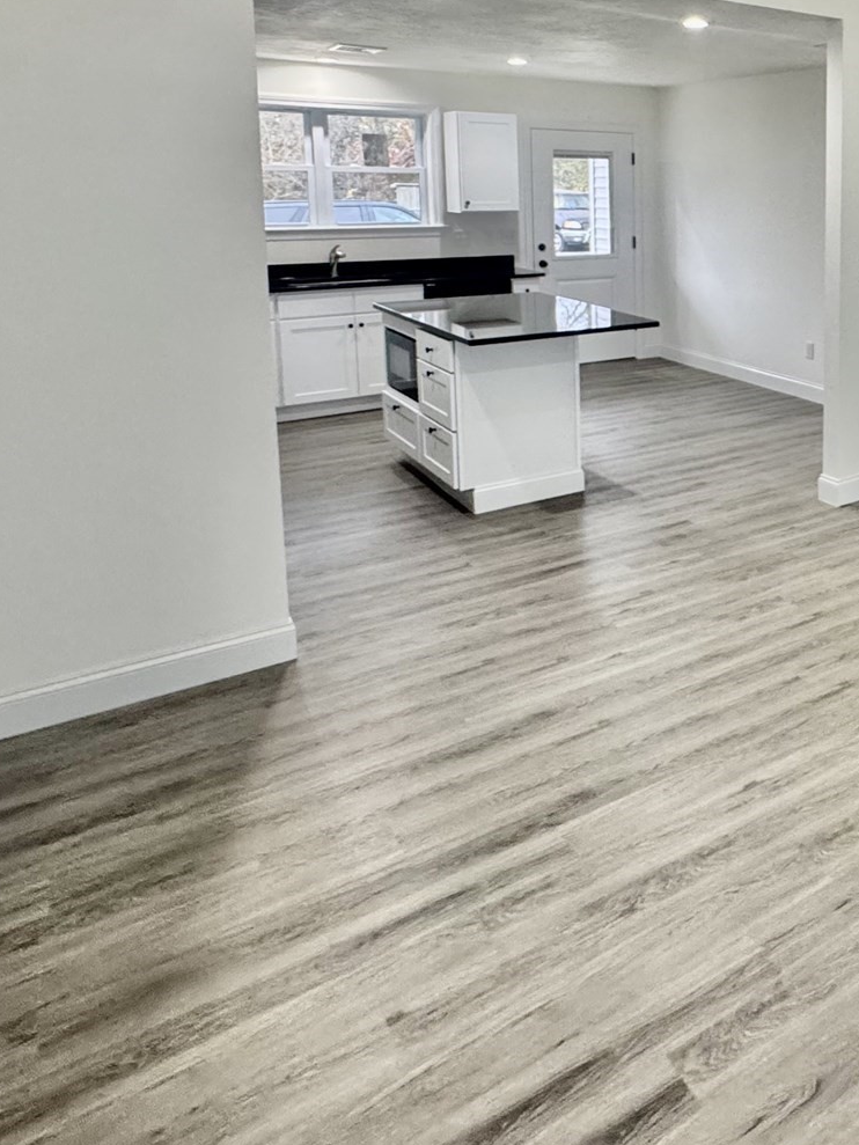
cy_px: 288
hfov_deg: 41.4
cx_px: 876
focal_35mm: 29
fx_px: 959
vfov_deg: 58.5
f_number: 2.2
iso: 320
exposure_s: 1/120
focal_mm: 2.22
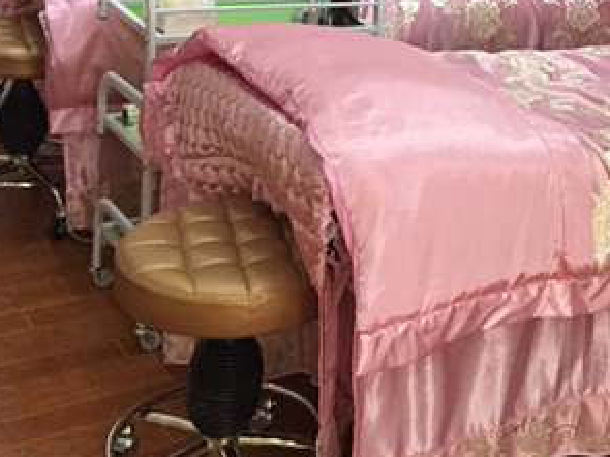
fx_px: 1039
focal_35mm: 59
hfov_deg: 31.3
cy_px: 43
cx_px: 542
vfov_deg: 24.1
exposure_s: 1/33
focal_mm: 4.15
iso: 250
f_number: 2.2
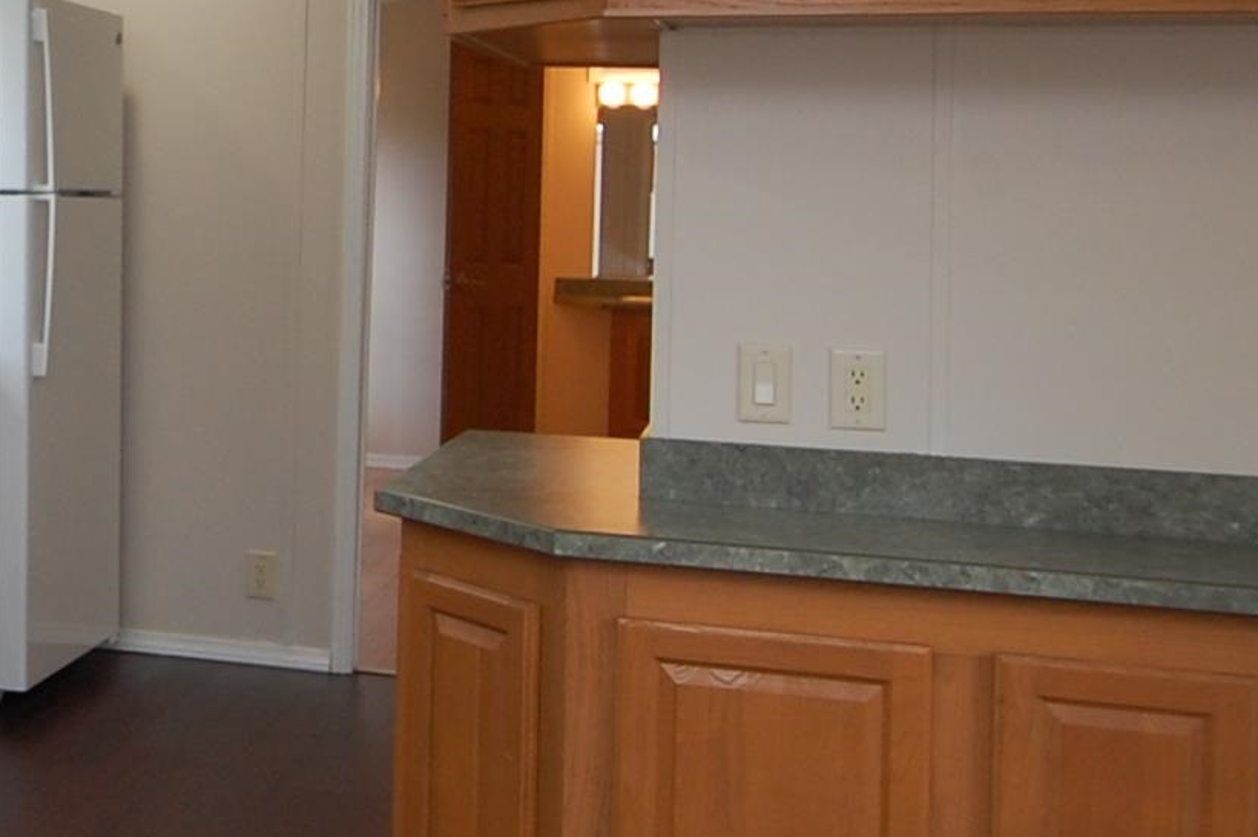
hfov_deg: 34.0
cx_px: 95
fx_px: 1921
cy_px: 167
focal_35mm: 55
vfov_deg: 24.2
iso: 400
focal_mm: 10
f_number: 4
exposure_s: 1/60
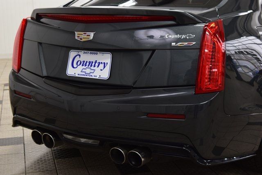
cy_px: 88
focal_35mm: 60
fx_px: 437
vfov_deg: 22.6
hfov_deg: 33.4
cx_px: 131
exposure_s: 1/15
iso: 450
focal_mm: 40
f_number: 6.3
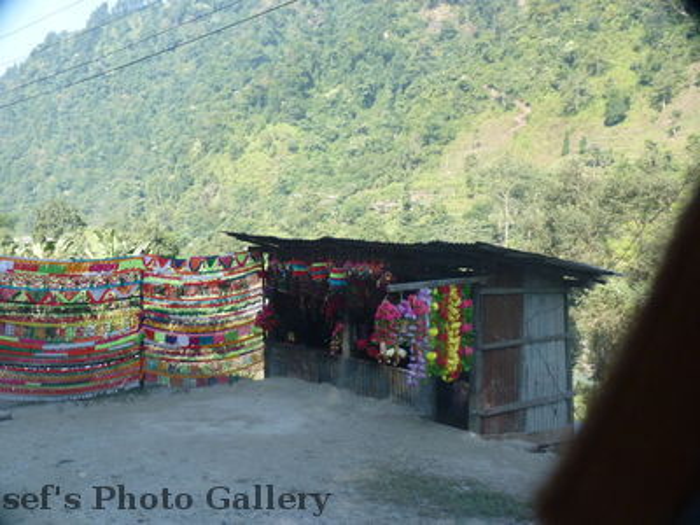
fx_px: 930
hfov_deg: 41.2
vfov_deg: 31.5
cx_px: 350
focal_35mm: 46
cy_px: 262
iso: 320
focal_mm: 8.2
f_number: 3.2
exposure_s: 1/250
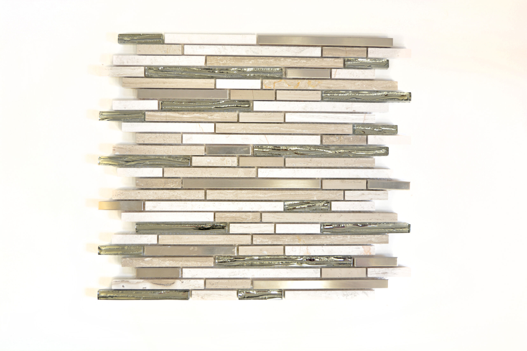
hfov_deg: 46.4
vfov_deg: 31.9
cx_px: 264
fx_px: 615
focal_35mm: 42
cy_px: 176
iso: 160
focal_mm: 28
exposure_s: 1/10
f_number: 4.5
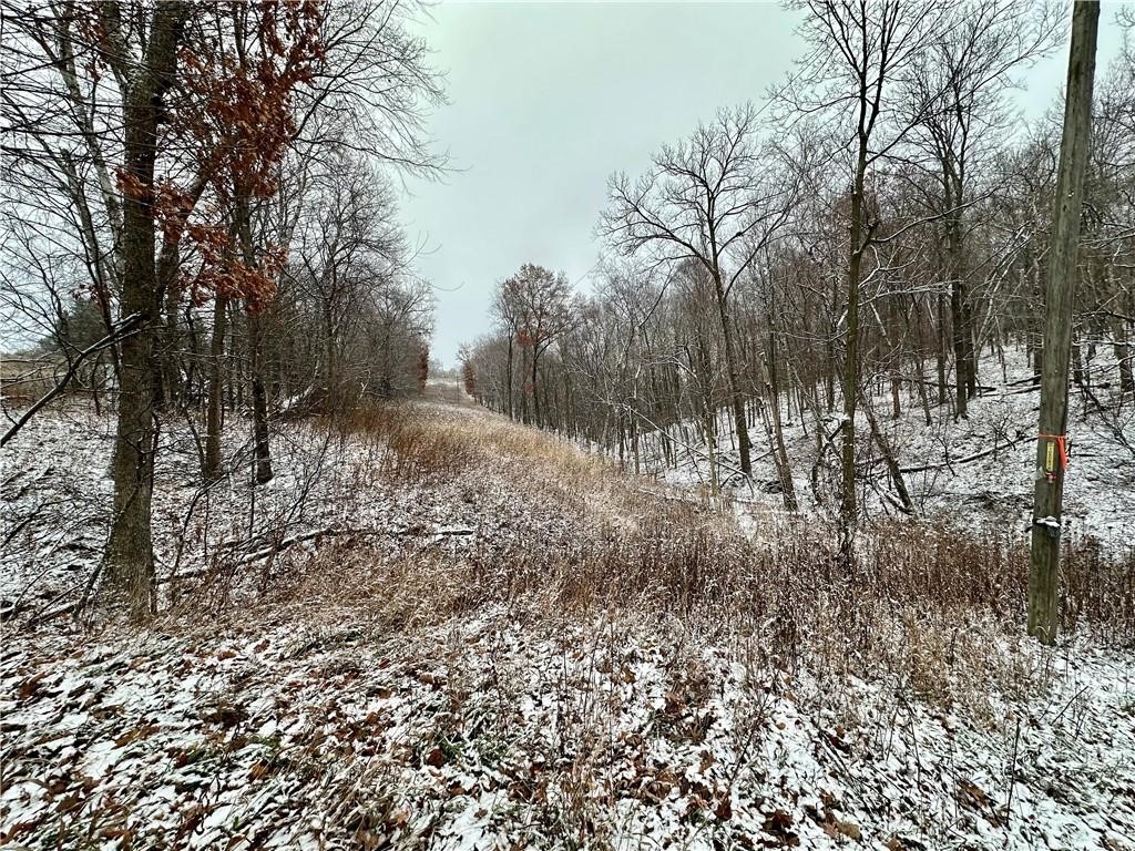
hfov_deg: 102.1
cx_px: 568
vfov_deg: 85.7
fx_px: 459
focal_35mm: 14
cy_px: 426
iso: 40
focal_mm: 2.22
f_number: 2.2
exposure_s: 1/181
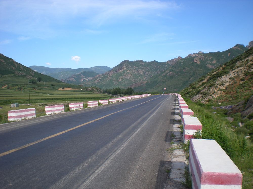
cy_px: 94
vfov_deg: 37.7
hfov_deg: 49.0
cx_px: 126
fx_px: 278
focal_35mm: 38
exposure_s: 1/306
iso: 64
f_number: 4.6
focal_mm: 6.3
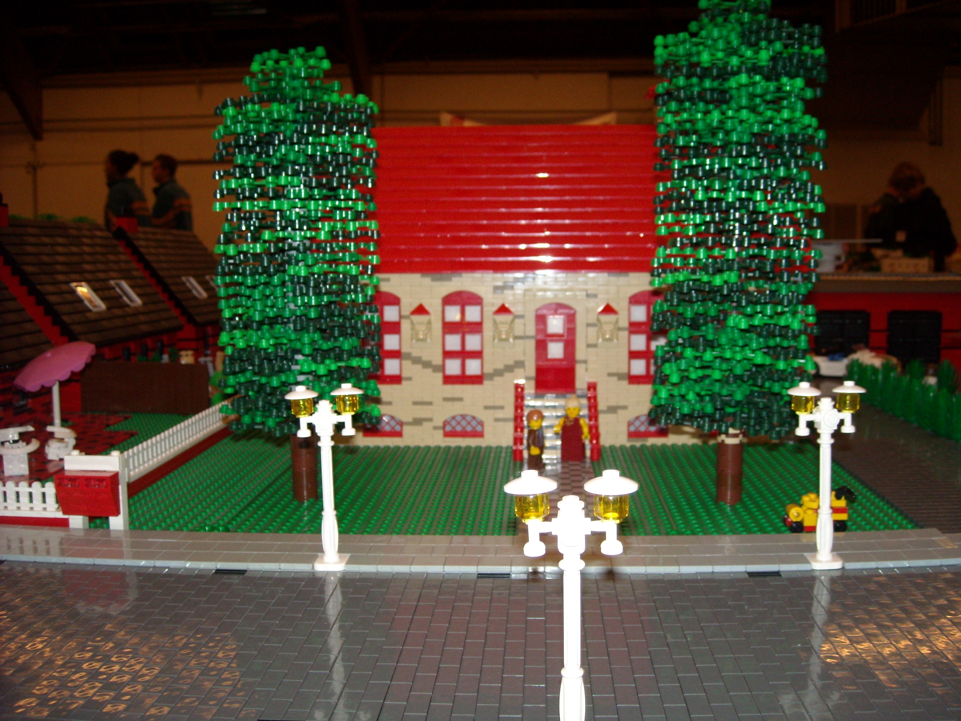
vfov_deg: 40.7
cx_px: 480
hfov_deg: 52.6
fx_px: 972
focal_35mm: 35
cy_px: 360
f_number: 2.8
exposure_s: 1/60
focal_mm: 5.7
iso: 200
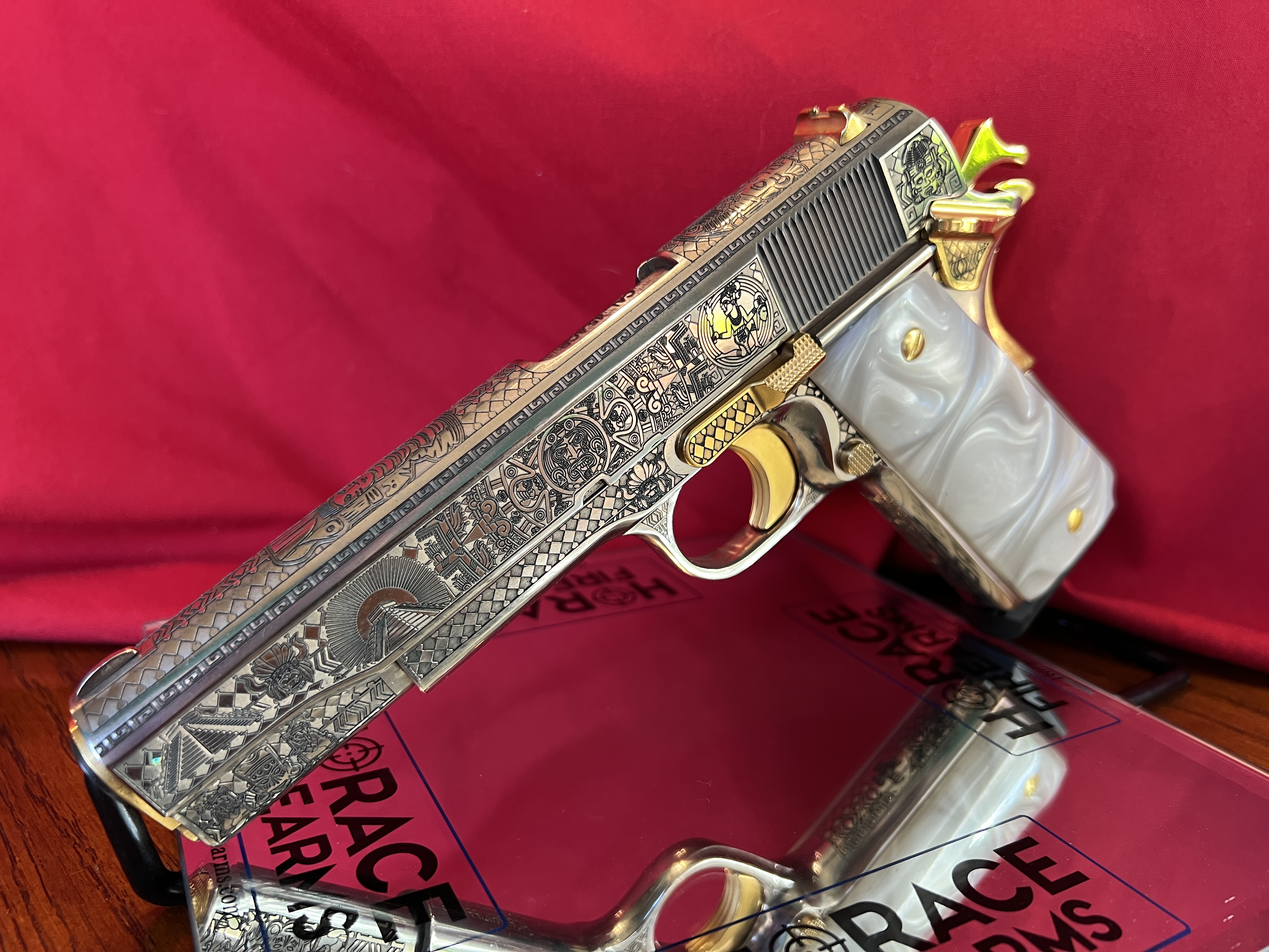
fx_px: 953
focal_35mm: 26
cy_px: 476
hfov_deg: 67.3
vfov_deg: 53.1
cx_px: 634
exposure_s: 1/60
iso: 125
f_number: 1.5
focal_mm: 5.7
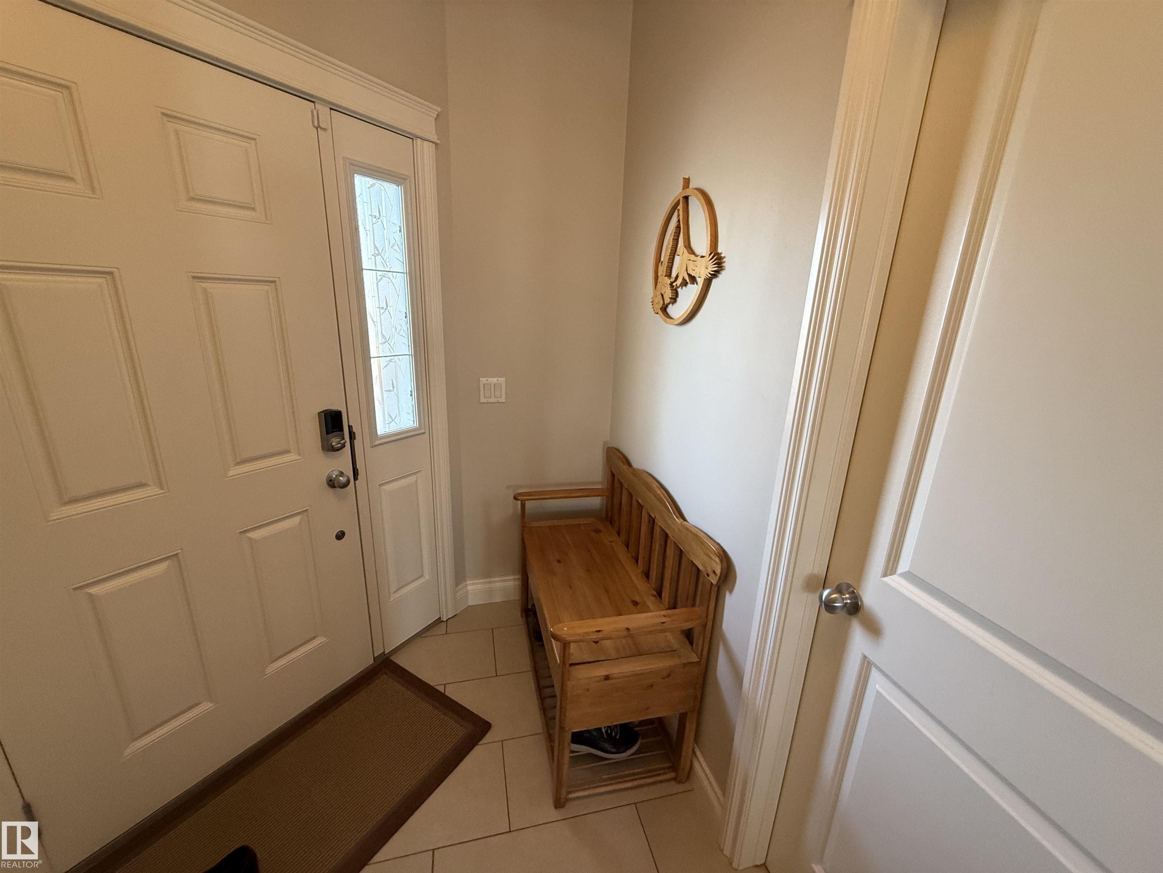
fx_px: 470
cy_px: 436
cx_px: 582
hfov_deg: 102.1
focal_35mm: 14
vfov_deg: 85.7
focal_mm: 2.22
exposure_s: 1/120
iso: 250
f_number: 2.2
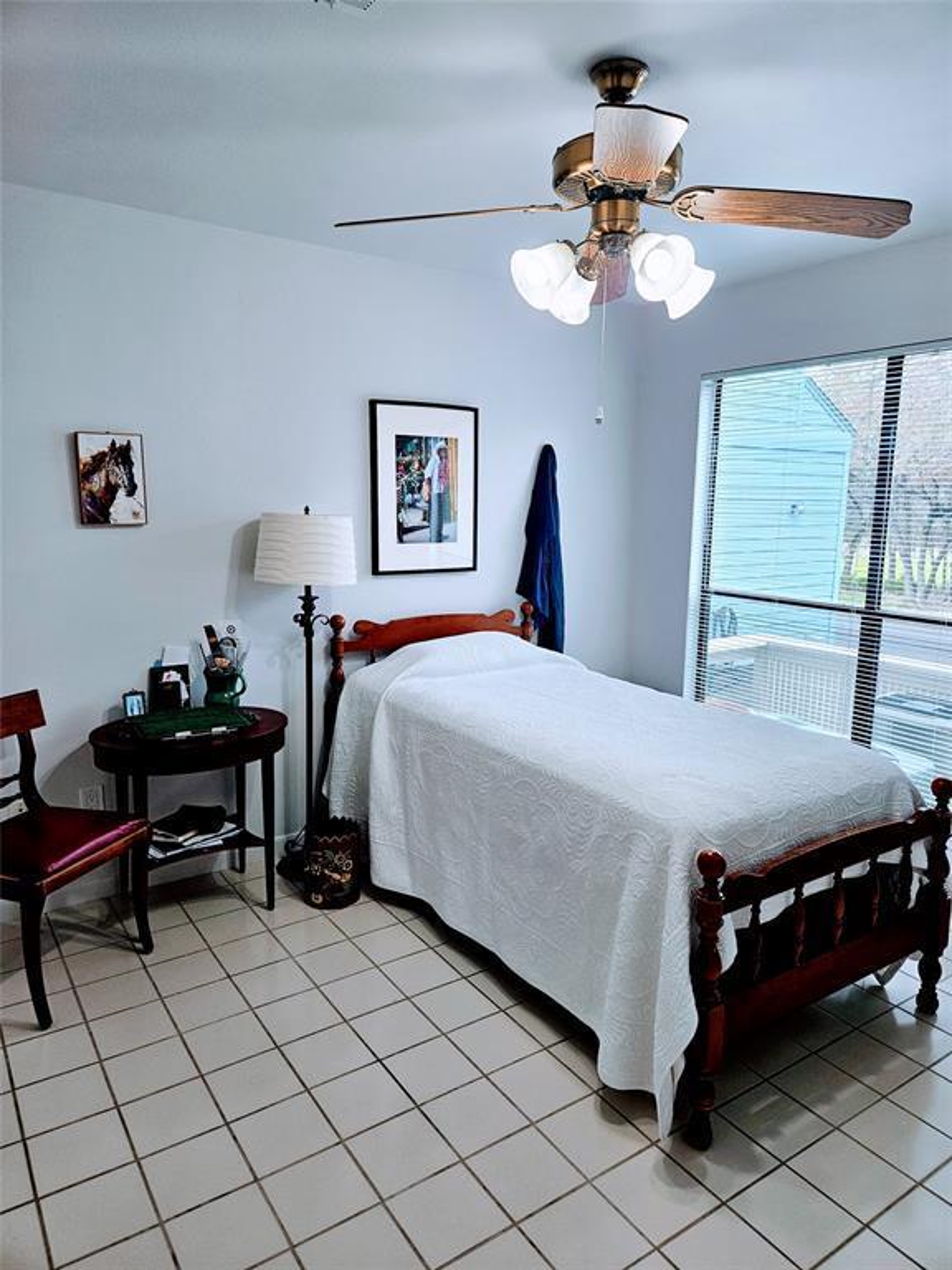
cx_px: 476
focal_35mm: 23
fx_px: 843
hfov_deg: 58.9
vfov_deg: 73.9
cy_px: 635
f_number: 1.8
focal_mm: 5.4
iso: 125
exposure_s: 1/180
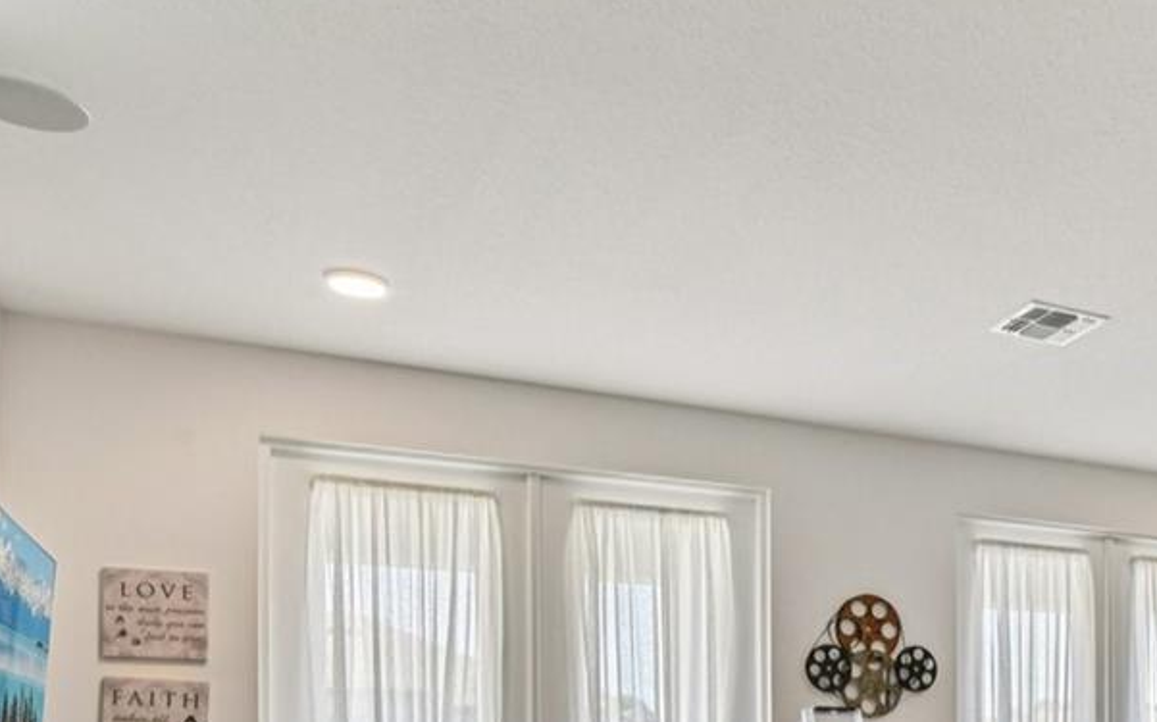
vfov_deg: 30.2
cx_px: 1028
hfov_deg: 46.8
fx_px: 1198
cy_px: 789
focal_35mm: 38
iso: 400
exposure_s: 1/20
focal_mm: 14
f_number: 8
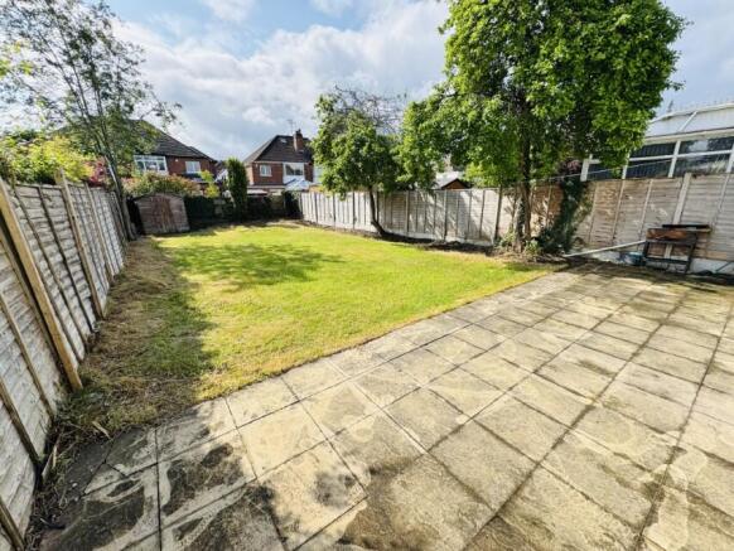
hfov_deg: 102.0
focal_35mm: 14
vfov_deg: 85.7
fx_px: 297
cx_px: 367
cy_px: 276
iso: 40
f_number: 2.2
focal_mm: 2.22
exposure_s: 1/1198
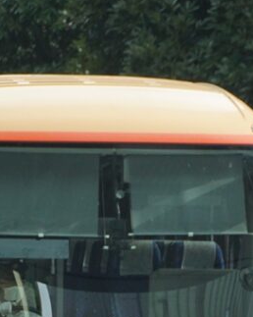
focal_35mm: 805
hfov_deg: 1.9
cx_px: -2
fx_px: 7542
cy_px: 329
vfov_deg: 2.4
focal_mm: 180
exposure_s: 1/320
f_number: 6.3
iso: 800
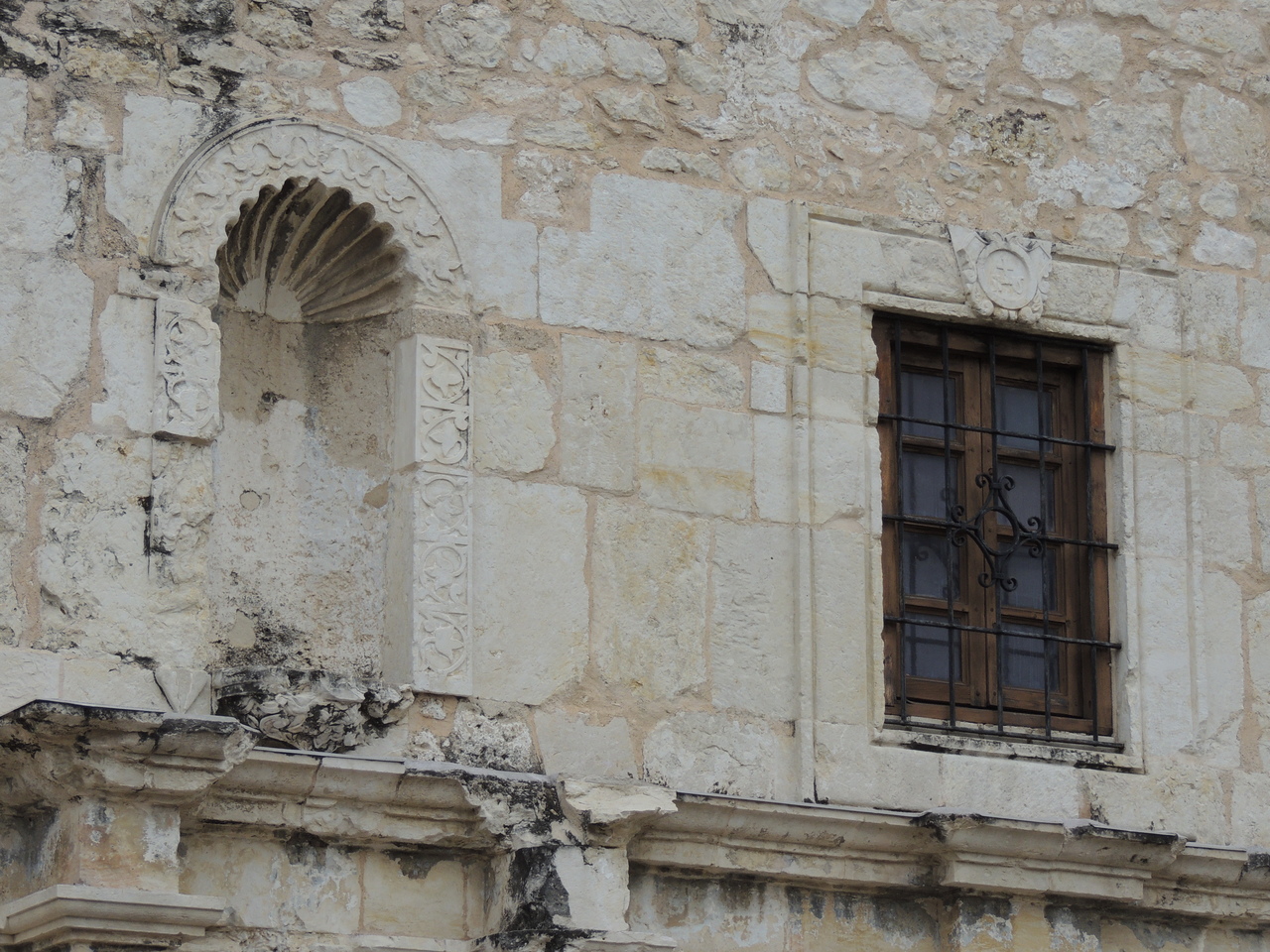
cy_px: 476
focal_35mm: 135
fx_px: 4953
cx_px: 635
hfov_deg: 14.6
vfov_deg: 11.0
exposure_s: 1/125
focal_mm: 24
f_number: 4.3
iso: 140
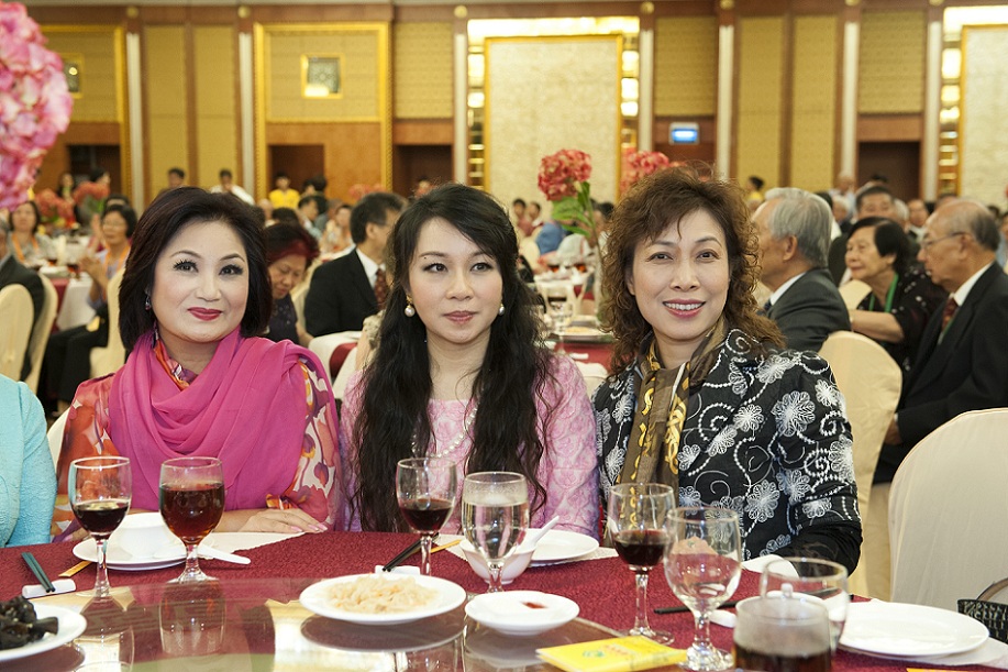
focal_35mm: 55
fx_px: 1540
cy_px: 336
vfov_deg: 24.6
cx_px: 504
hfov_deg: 36.3
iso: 2000
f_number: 5.6
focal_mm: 55
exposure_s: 1/80
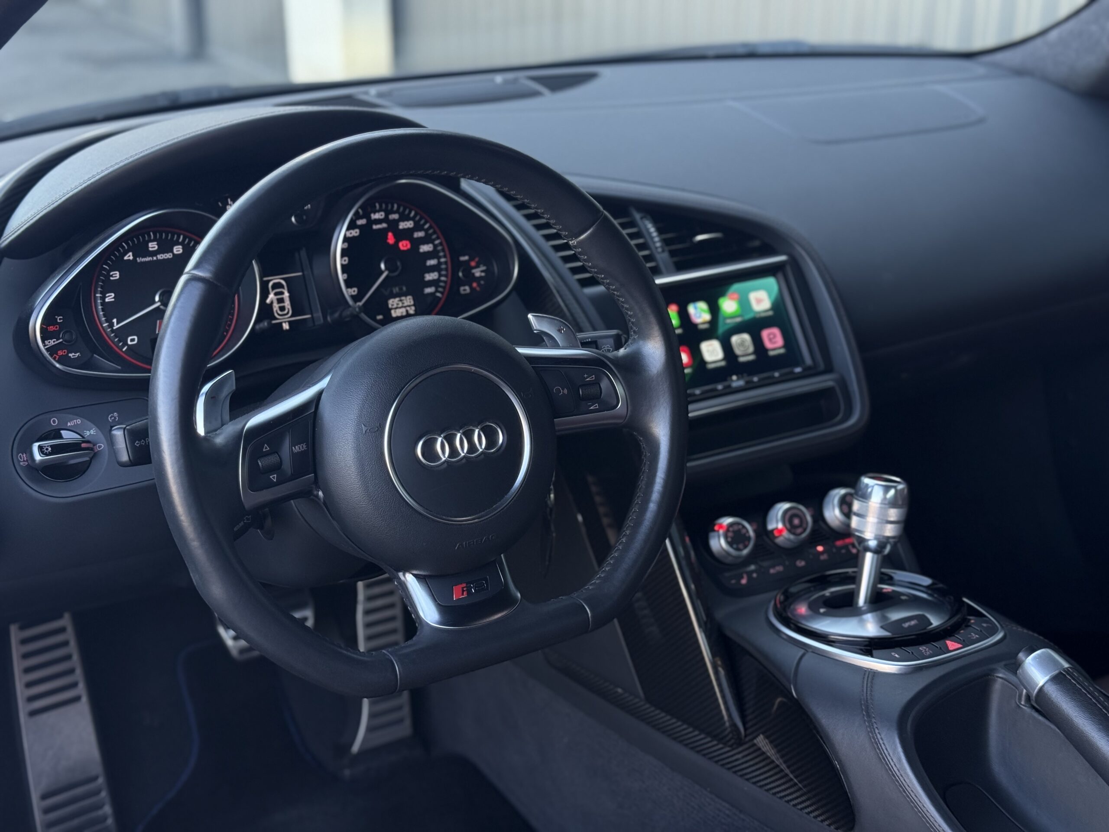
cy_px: 416
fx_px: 1538
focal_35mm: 48
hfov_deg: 39.7
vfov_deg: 30.3
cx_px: 554
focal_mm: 6.76
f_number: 1.78
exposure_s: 1/158
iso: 125
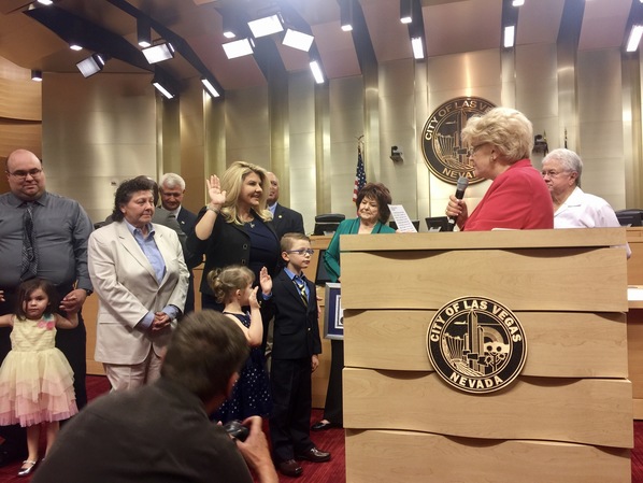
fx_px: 539
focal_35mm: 29
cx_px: 322
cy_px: 242
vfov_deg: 48.3
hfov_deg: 61.6
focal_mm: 4.15
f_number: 2.2
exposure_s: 1/15
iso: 40
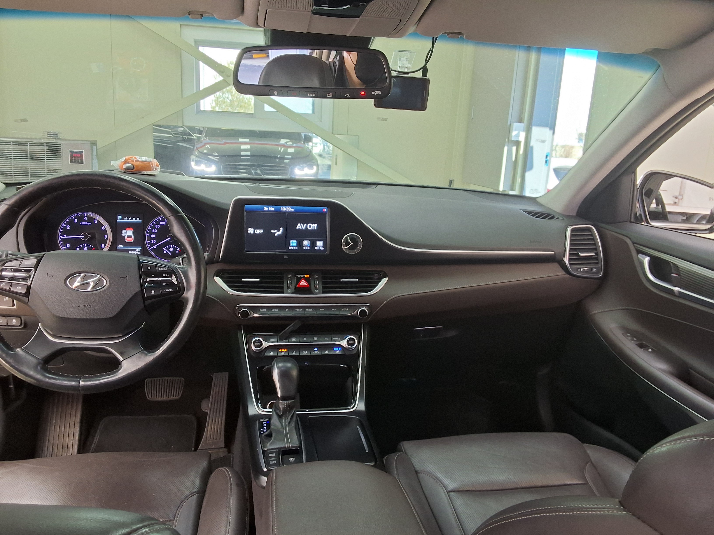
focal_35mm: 28
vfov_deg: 49.7
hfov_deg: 63.4
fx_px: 578
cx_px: 357
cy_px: 268
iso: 80
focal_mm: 2.91
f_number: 1.9
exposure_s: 1/40
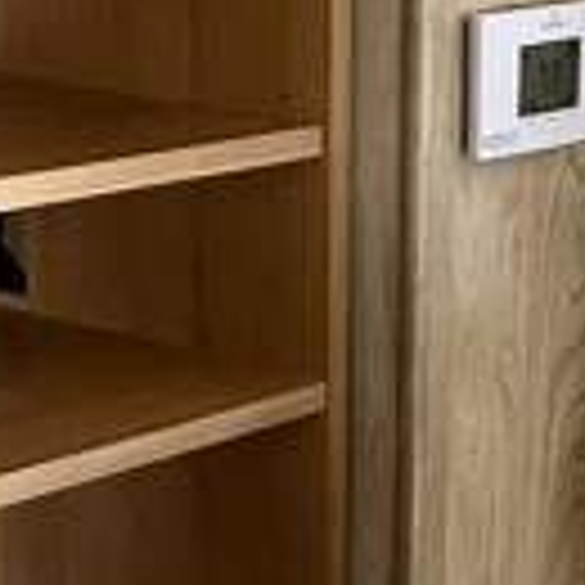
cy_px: 544
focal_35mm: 131
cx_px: 513
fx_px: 2505
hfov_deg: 13.2
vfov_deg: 13.2
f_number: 1.78
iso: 400
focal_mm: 6.86
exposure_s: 1/60
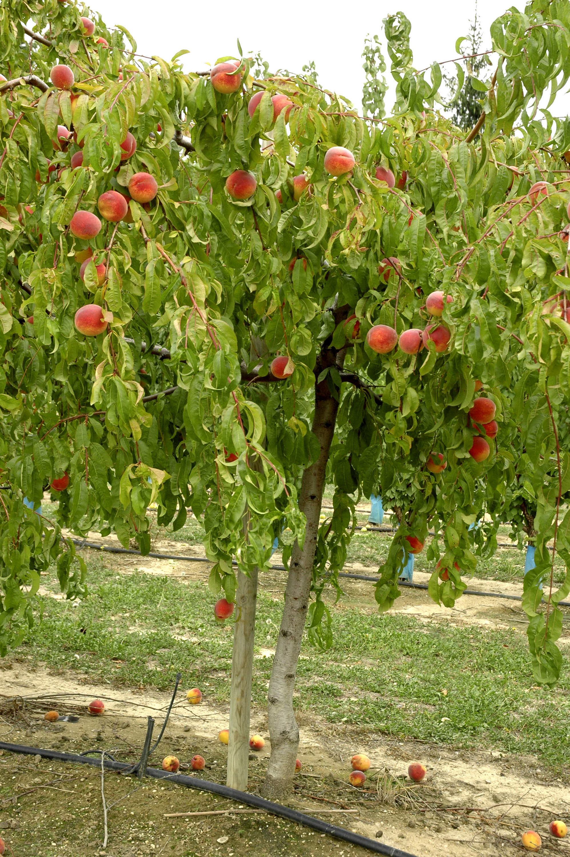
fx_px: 1249
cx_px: 285
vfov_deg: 37.9
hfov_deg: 25.7
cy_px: 428
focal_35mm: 52
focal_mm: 35
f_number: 8
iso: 320
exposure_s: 1/125
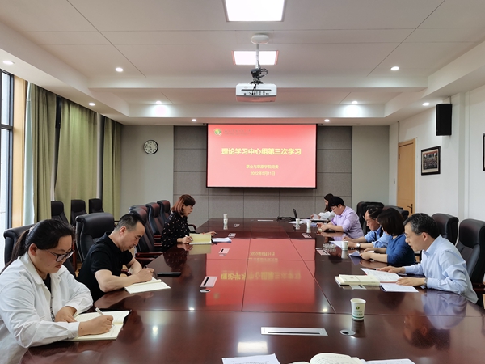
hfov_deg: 65.3
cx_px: 242
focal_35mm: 27
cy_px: 182
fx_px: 378
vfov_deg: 51.4
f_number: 1.9
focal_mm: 4.94
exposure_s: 1/50
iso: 125
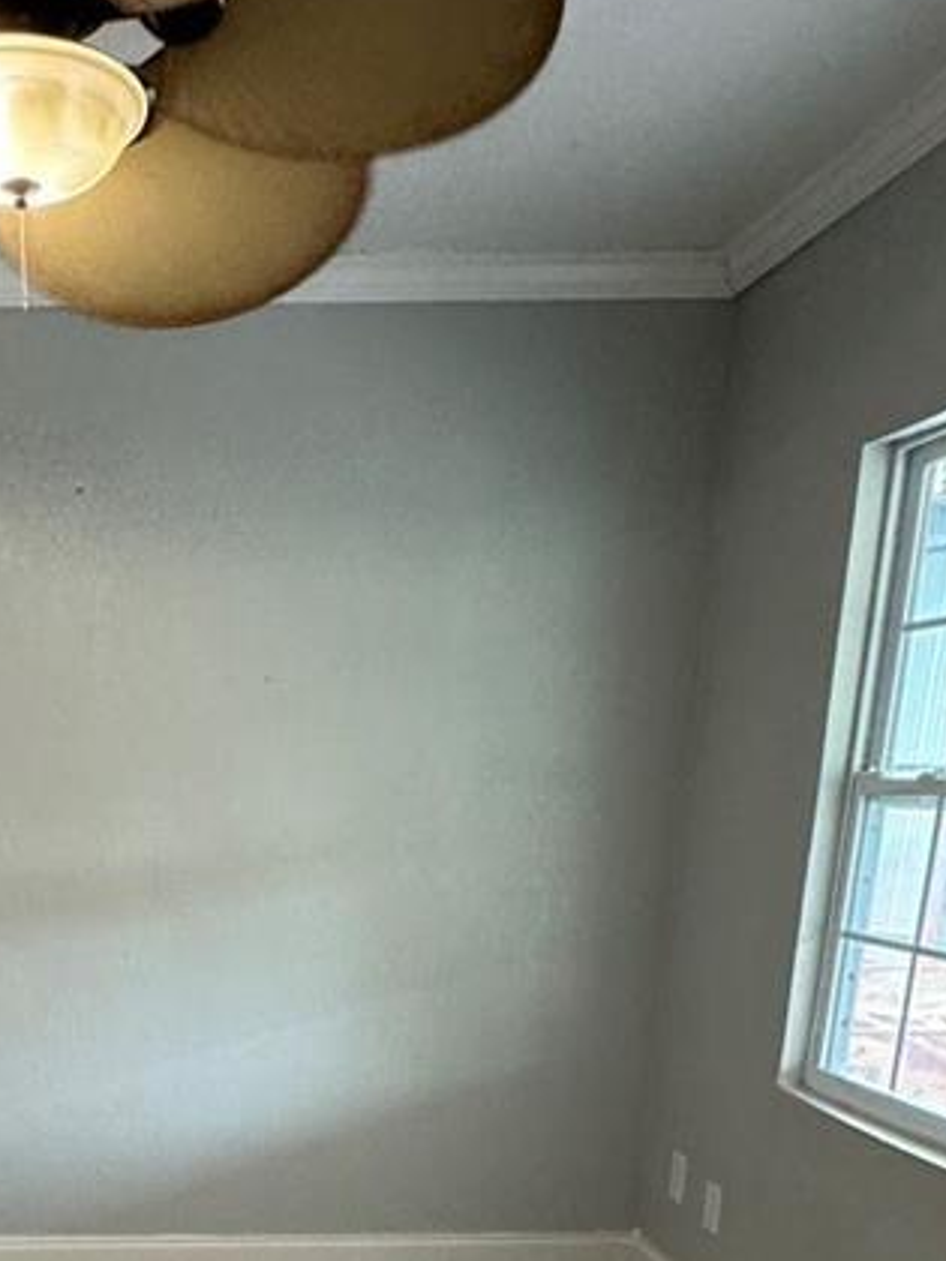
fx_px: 1458
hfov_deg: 34.1
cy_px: 1276
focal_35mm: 40
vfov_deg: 40.6
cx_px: 102
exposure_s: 1/60
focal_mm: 2.22
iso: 400
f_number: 2.2
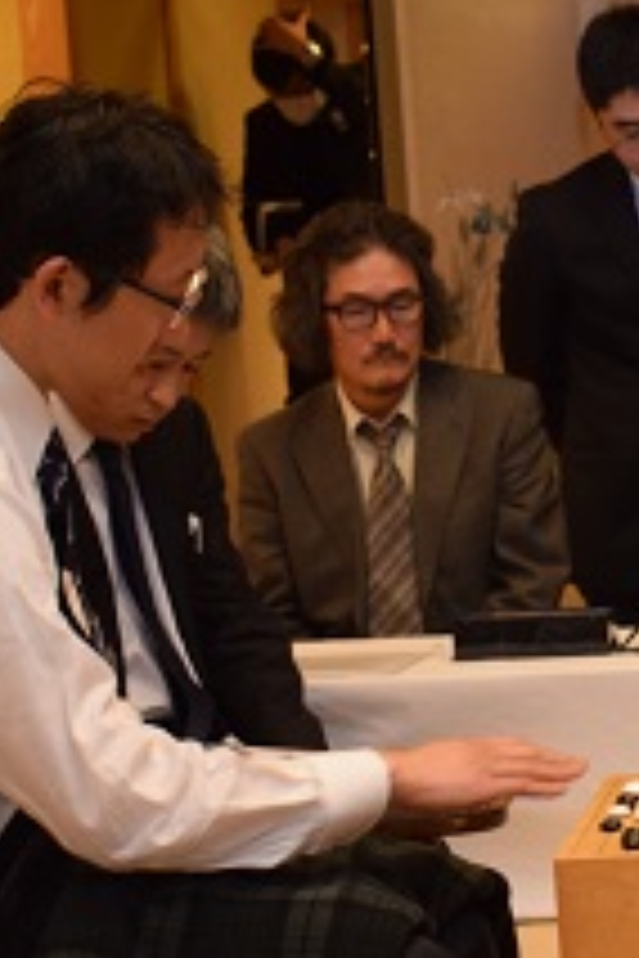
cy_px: 531
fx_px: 2929
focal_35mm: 110
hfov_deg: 12.2
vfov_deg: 18.6
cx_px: 702
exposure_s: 1/60
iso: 1100
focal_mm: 26
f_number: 3.8
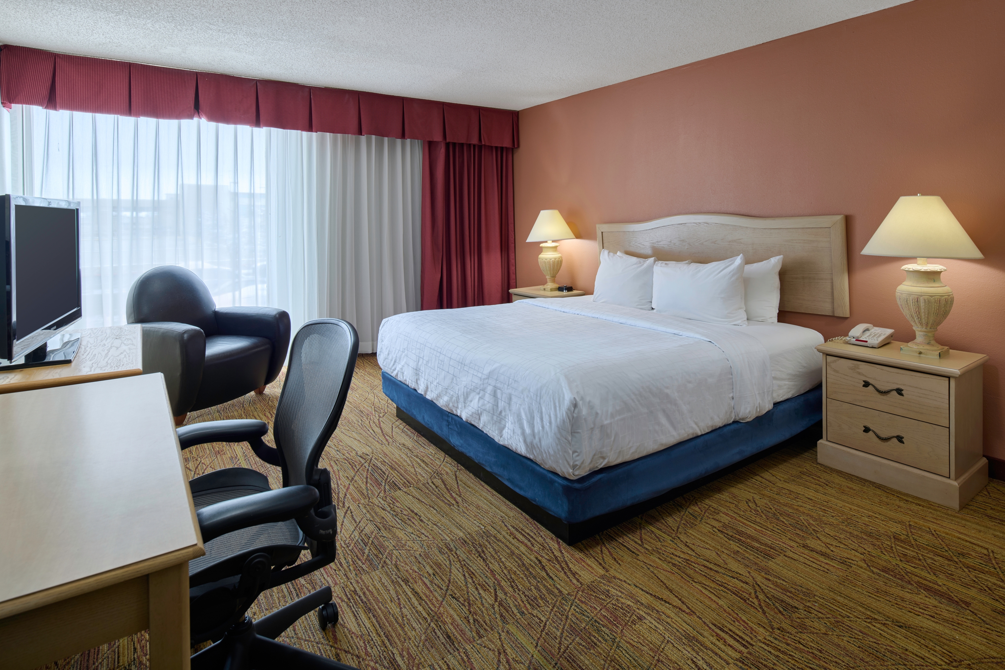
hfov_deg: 86.9
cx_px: 502
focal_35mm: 19
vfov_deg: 64.6
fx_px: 530
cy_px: 335
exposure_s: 1/10
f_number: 11
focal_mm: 19
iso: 200
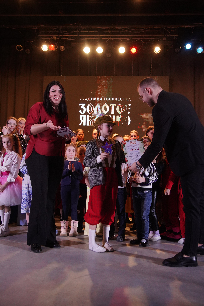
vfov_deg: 54.4
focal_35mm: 35
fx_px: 297
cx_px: 102
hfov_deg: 37.9
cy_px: 153
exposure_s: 1/500
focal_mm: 35
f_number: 4
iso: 3200
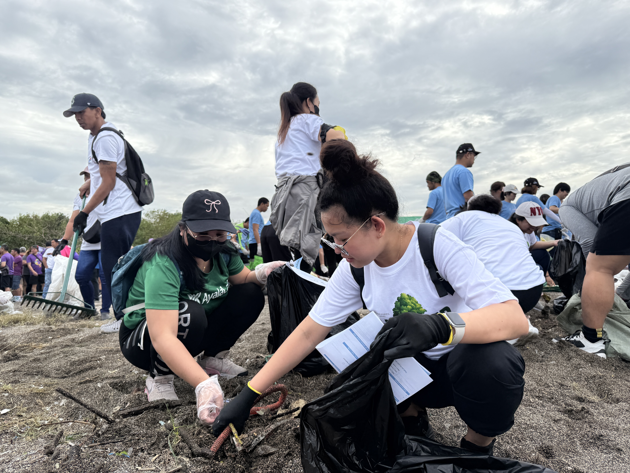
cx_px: 315
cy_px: 236
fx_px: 437
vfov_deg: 56.8
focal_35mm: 24
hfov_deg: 71.6
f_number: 1.78
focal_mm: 6.76
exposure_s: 1/2000
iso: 80
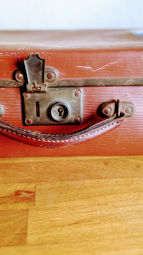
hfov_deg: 38.8
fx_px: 202
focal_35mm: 30
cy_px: 127
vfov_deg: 64.3
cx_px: 58
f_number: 4
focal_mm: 3.95
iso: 250
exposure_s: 1/33.3
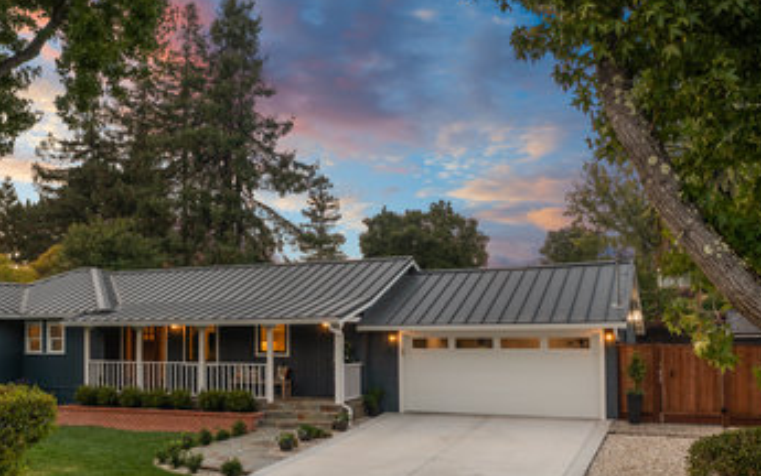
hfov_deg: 53.6
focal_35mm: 36
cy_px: 309
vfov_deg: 35.1
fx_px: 747
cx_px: 301
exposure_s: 1/80
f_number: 4
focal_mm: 10.26
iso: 100
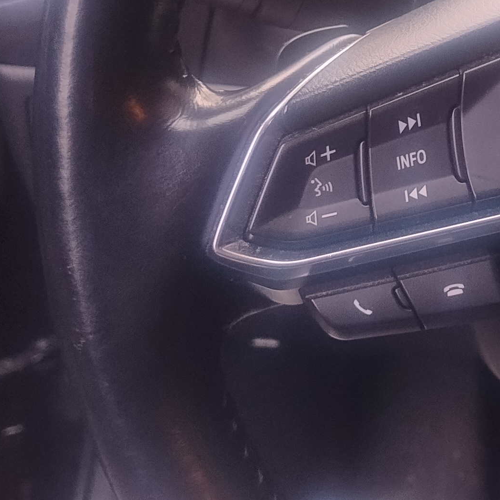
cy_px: -50
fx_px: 1356
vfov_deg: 20.0
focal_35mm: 83
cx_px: 611
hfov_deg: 19.6
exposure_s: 1/50
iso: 422
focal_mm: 5.56
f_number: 1.8
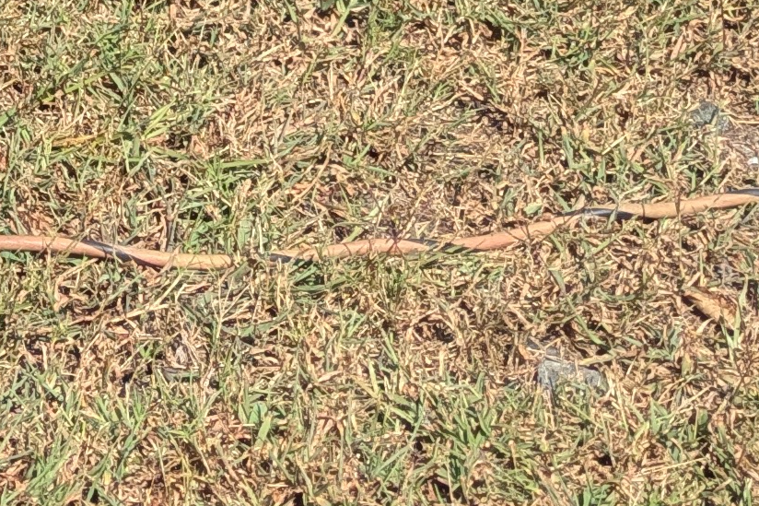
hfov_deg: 13.3
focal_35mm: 146
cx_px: -387
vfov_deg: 8.9
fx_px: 3077
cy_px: -488
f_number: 1.89
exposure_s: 1/2632
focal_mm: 5.43
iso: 43
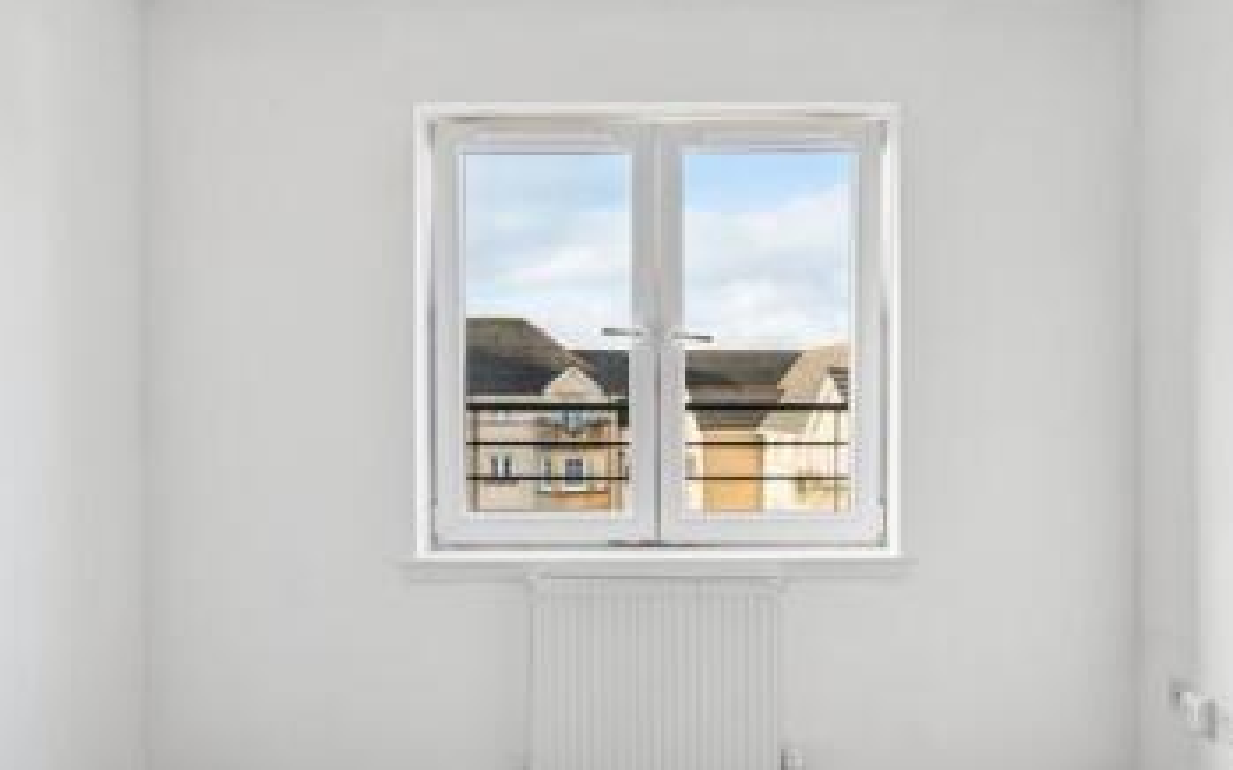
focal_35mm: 25
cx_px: 657
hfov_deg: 72.5
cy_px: 433
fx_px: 840
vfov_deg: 49.1
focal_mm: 18
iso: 250
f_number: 4
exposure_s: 1/200
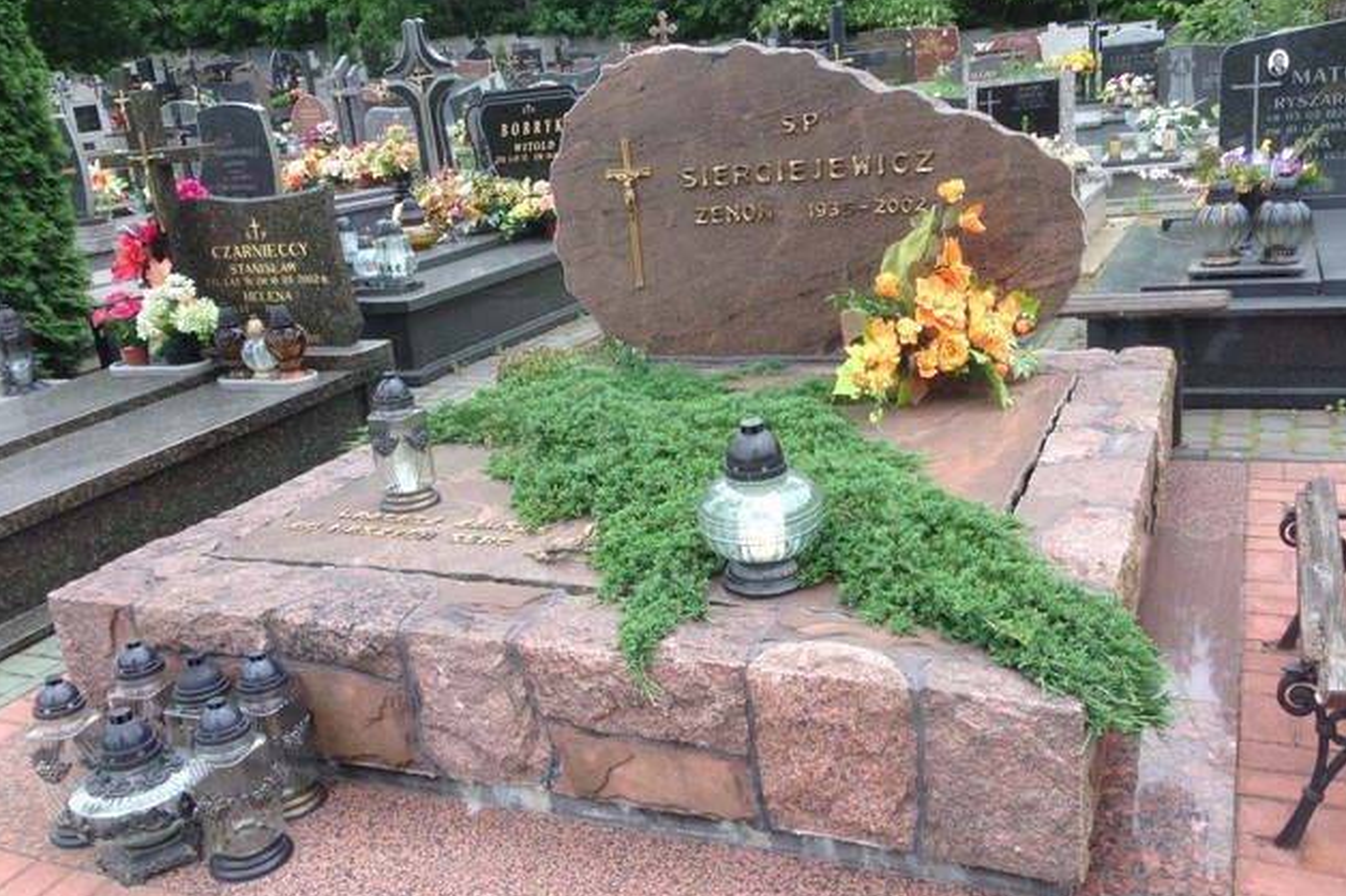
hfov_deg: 54.5
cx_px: 677
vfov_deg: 37.8
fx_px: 1308
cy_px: 467
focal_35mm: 35
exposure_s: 1/326
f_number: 2.4
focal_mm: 4.12
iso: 50
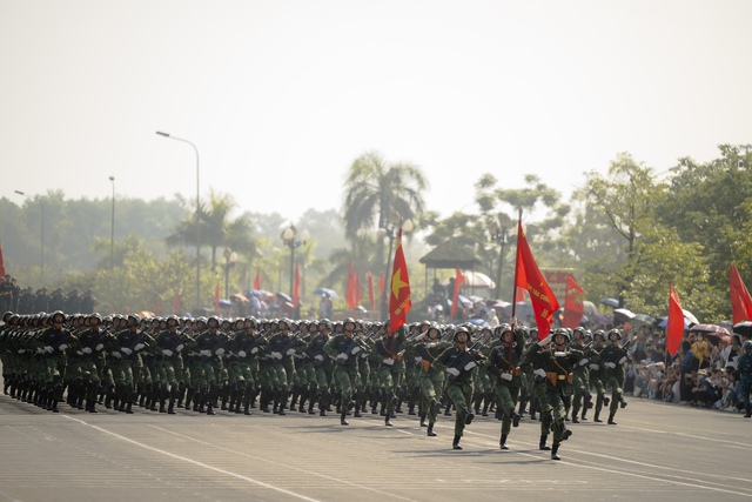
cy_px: 251
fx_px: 3656
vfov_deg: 7.9
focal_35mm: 175
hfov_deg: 11.7
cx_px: 376
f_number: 2.8
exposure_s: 1/2000
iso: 250
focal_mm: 175
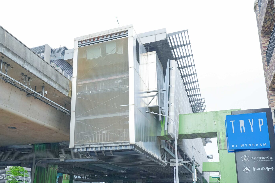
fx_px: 283
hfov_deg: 50.8
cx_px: 87
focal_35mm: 37
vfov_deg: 35.4
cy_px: 130
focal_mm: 20
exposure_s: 1/160
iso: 100
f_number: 5.6
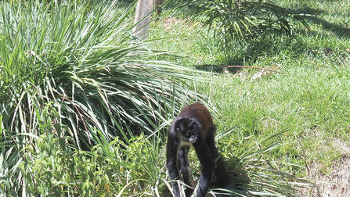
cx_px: 175
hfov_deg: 11.9
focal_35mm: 181
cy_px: 128
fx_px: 1681
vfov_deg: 6.7
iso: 100
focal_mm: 35
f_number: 3.5
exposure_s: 1/640
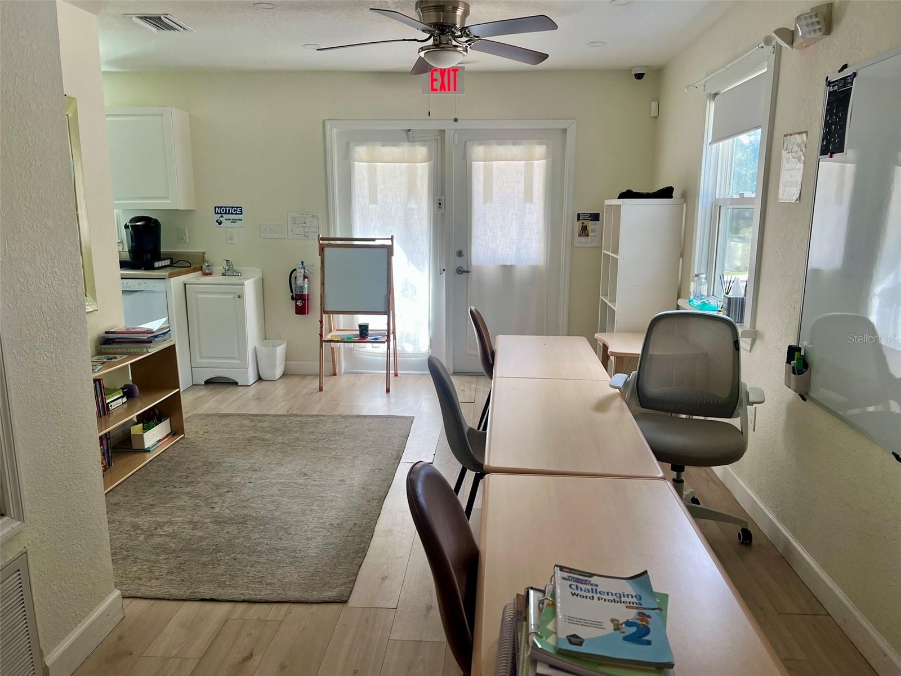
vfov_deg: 53.1
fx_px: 677
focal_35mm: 26
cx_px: 450
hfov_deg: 67.3
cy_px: 338
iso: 64
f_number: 1.5
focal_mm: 5.7
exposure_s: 1/120
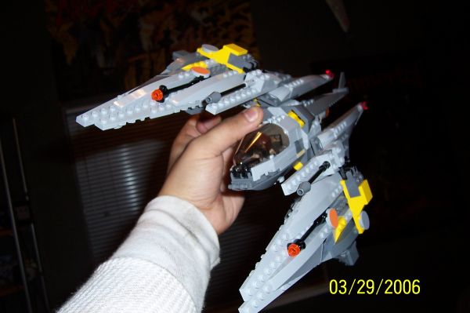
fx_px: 444
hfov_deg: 55.8
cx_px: 235
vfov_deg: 38.8
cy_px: 156
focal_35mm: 34
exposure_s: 1/60
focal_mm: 5.6
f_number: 2.7
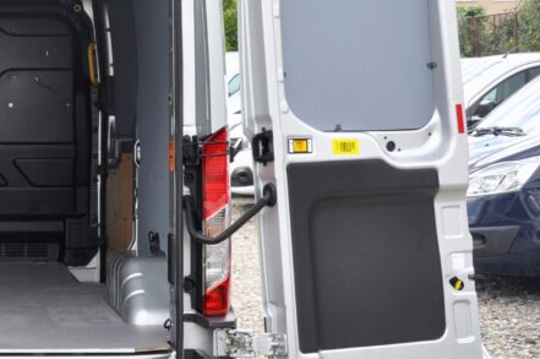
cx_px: -60
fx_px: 1306
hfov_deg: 22.0
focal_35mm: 87
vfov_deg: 15.6
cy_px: 127
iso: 500
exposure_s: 1/200
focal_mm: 25
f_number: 7.1
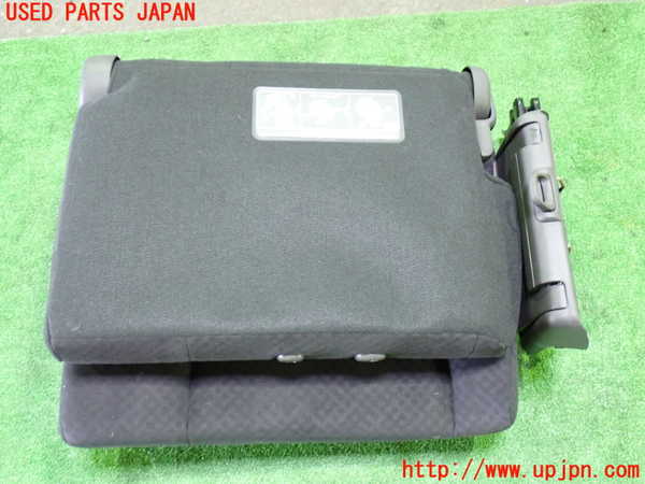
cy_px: 242
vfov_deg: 37.7
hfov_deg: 49.0
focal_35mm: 38
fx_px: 708
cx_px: 322
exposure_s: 1/13
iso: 800
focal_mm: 6.83
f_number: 2.7
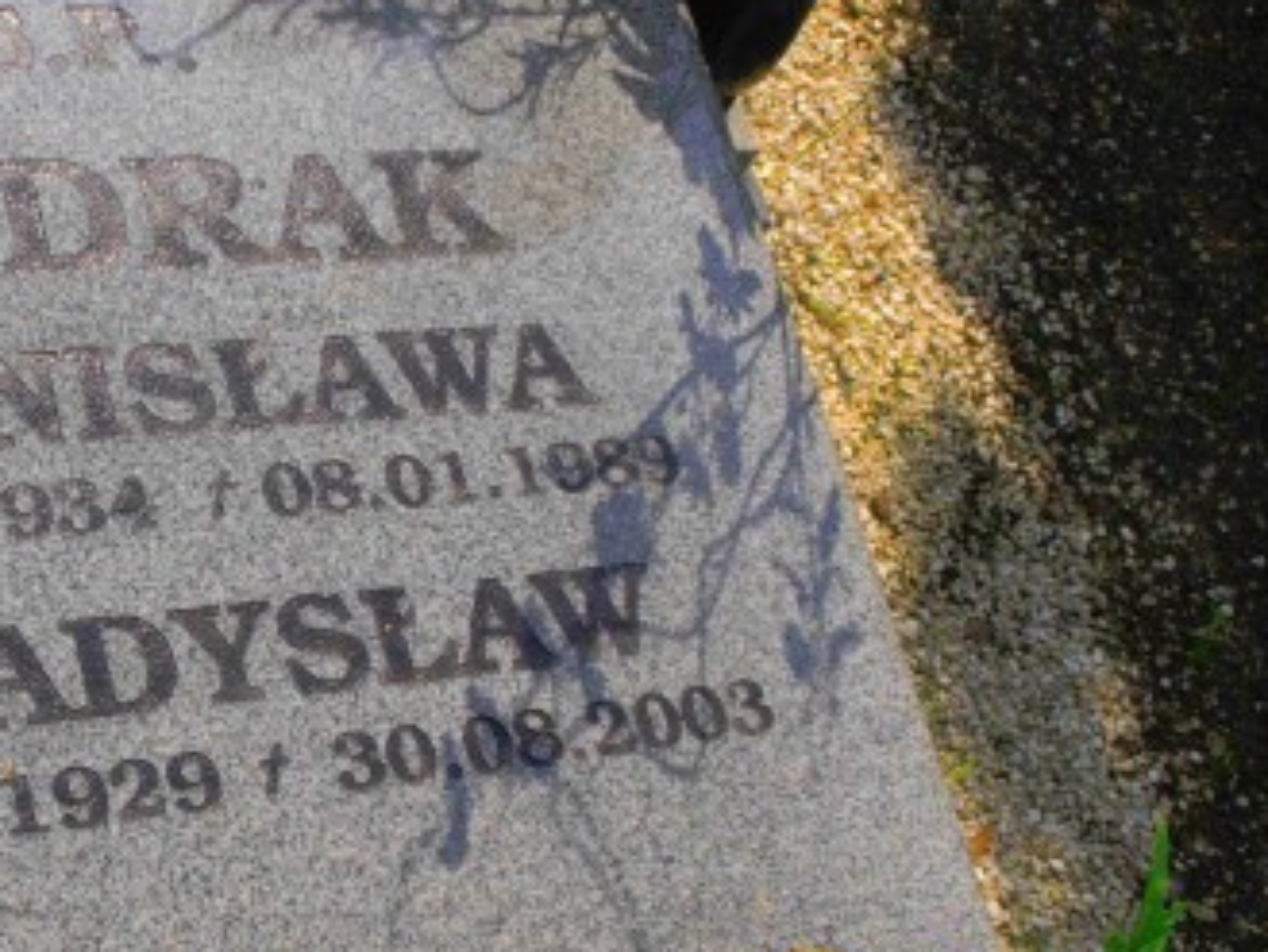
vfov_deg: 20.4
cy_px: 563
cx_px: 200
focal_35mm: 72
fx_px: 2638
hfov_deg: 26.4
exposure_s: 1/1000
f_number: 3.9
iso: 80
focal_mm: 6.61
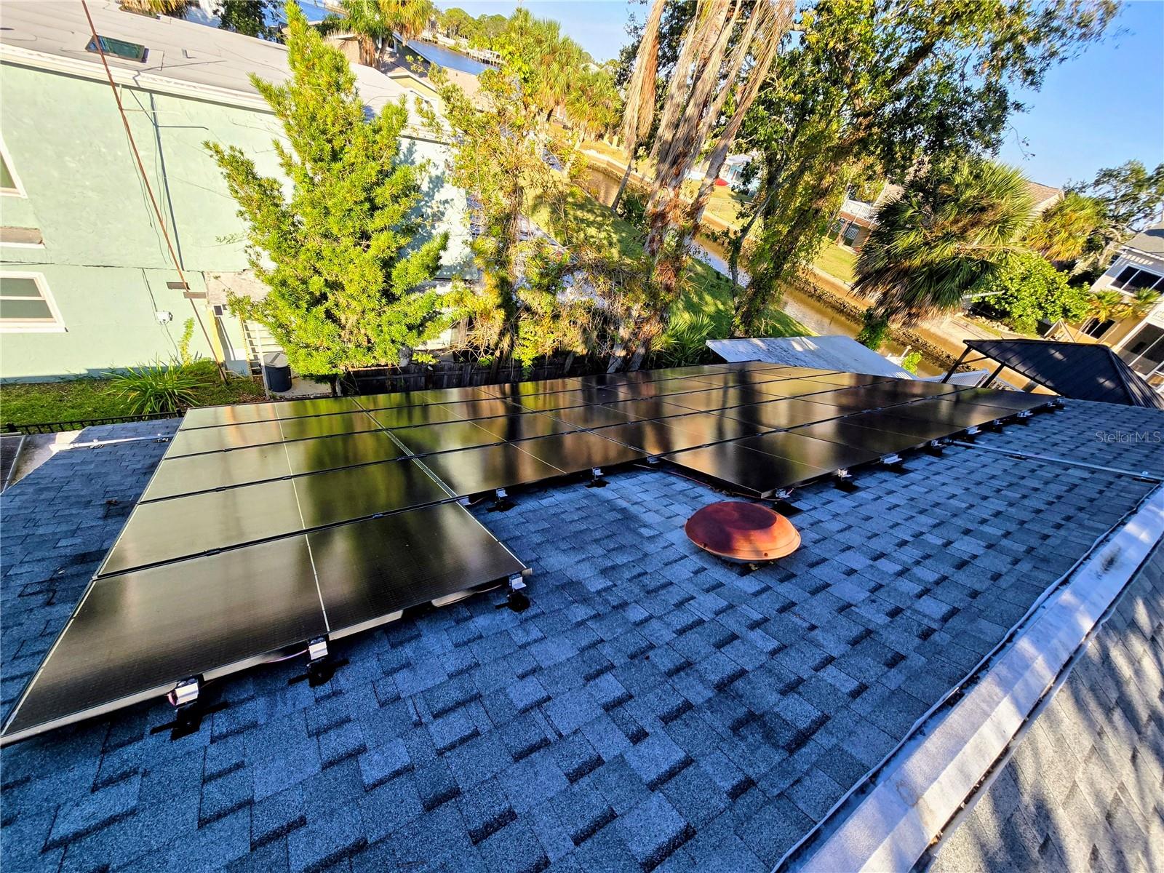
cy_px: 436
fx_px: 437
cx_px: 582
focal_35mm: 13
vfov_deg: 89.9
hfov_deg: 106.2
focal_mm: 2.2
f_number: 2.2
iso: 50
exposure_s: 1/1395
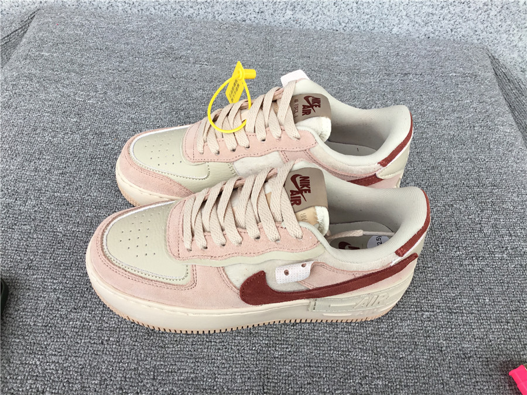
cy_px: 198
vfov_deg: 45.4
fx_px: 472
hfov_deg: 58.4
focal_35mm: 31
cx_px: 264
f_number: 2.4
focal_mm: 3.3
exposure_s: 1/117
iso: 25
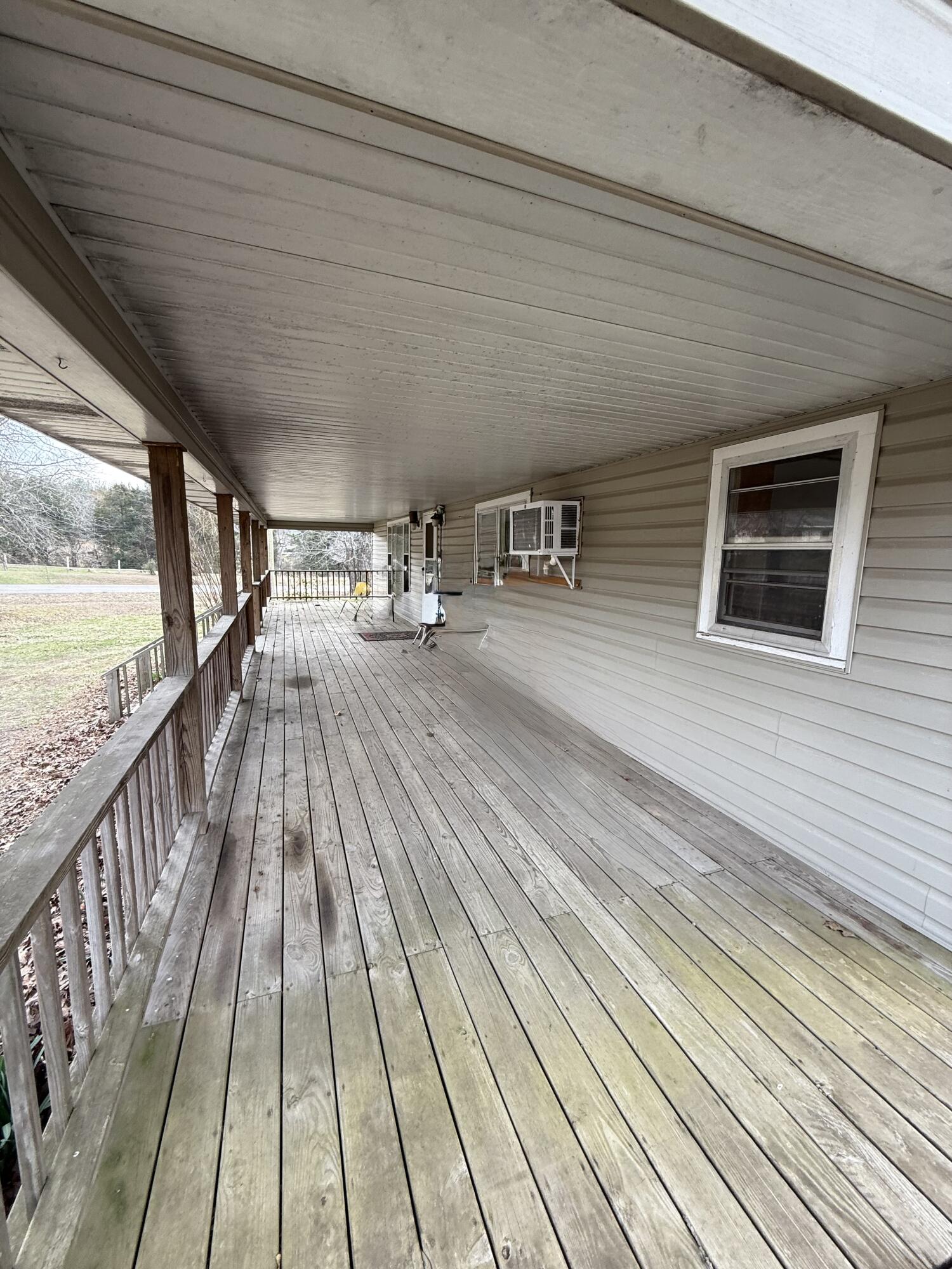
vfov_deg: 102.1
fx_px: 513
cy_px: 634
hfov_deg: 85.7
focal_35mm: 14
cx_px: 476
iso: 50
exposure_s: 1/99
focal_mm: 2.22
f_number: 2.2
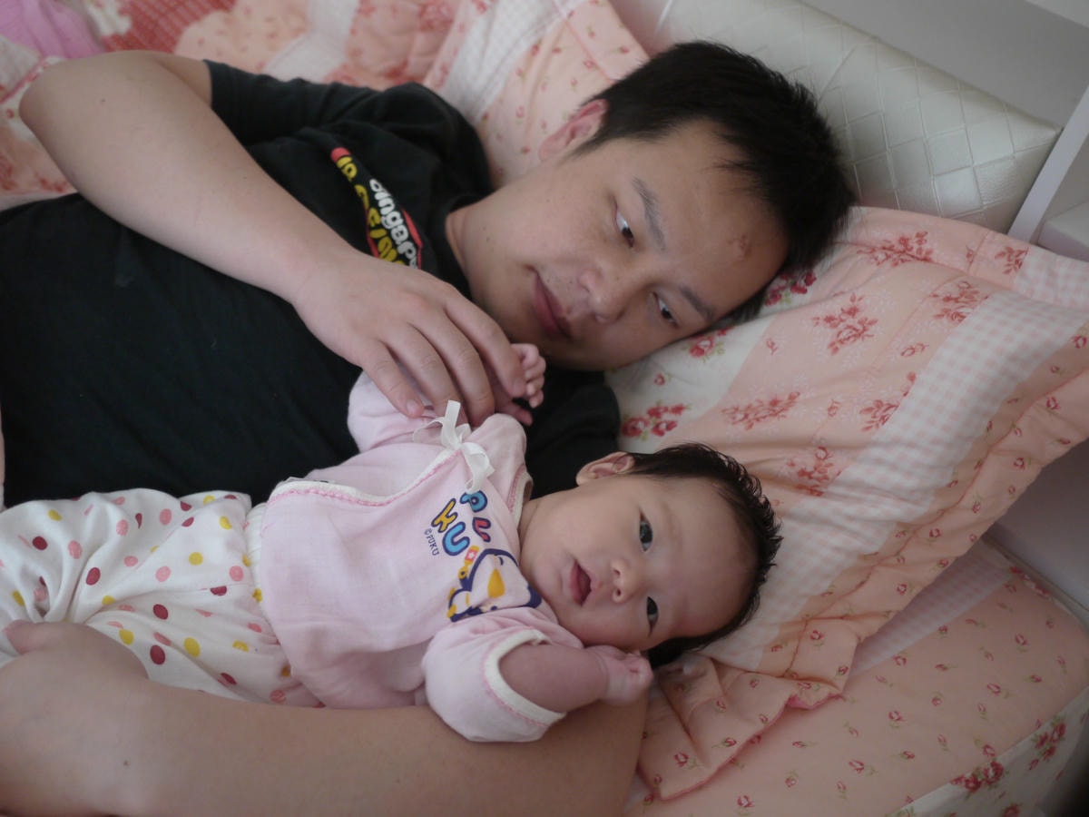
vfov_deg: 36.0
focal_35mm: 40
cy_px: 408
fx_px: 1258
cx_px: 544
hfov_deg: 46.8
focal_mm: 20
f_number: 1.7
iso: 400
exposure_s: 1/15
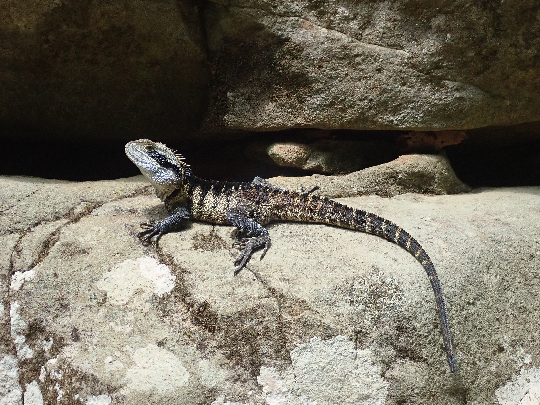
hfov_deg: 21.5
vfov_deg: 16.2
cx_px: 270
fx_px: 1420
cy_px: 202
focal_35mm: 91
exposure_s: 1/500
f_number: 4.7
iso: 400
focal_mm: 16.48
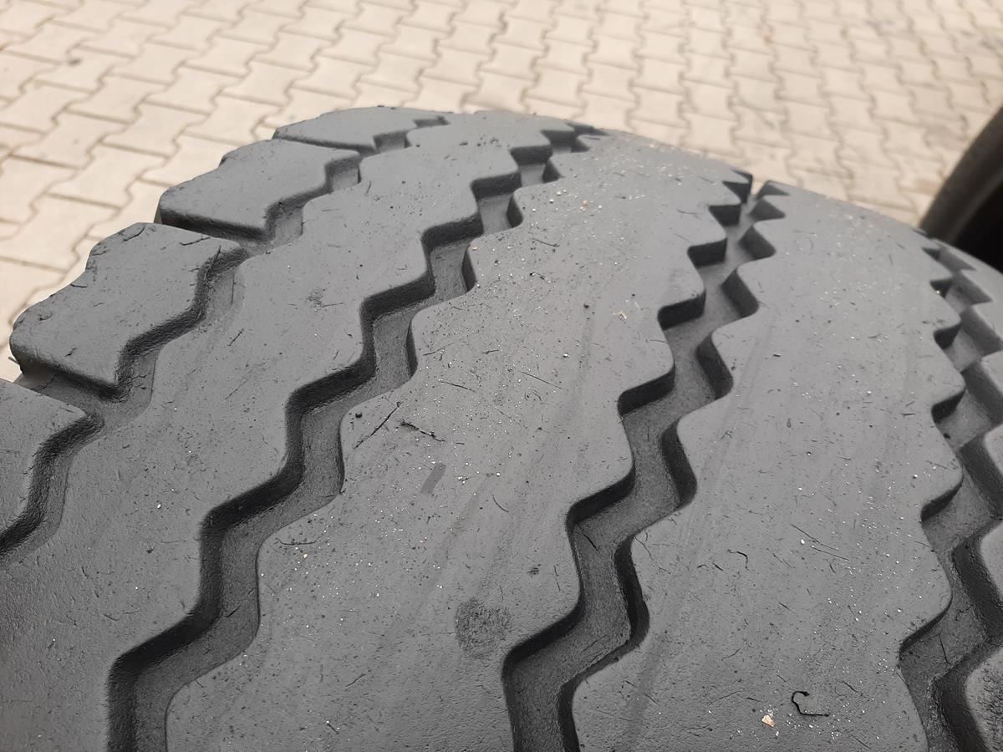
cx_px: 502
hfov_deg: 67.3
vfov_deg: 53.1
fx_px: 753
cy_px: 376
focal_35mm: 26
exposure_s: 1/138
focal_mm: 3.93
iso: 40
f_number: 1.7
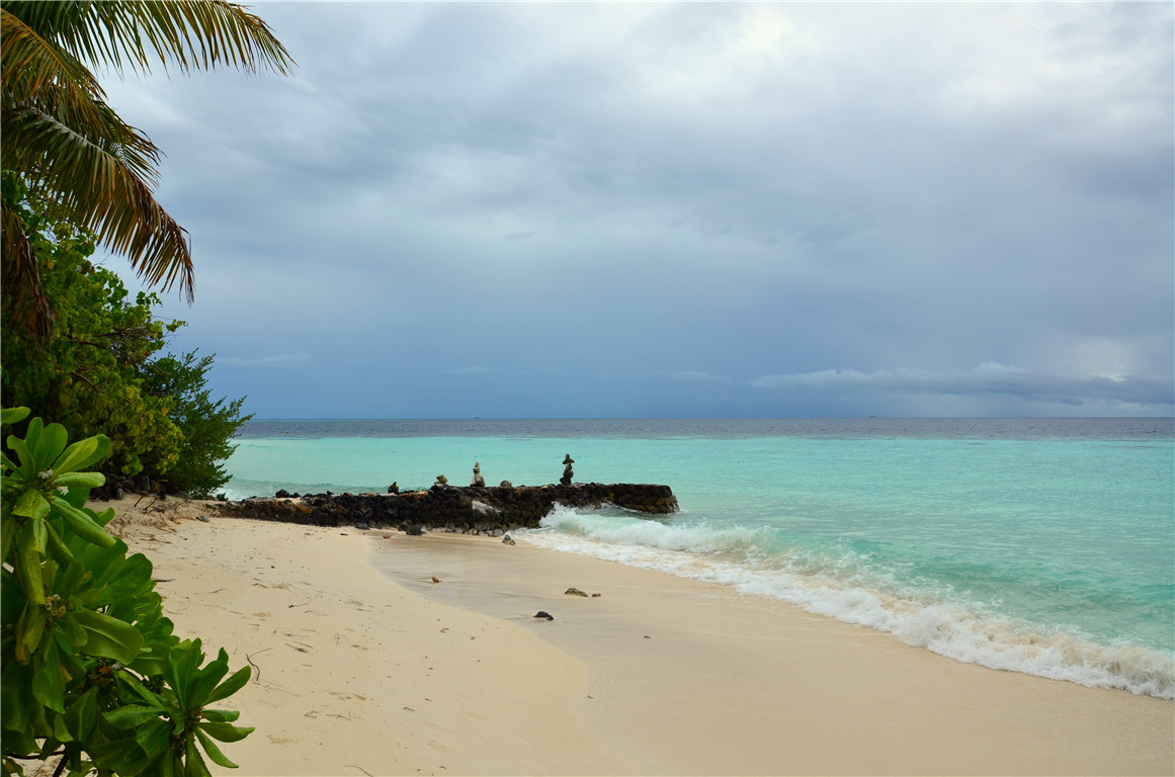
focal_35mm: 27
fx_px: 879
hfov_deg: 67.5
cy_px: 388
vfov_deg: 47.7
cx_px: 588
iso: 100
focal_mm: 18
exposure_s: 1/320
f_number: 11
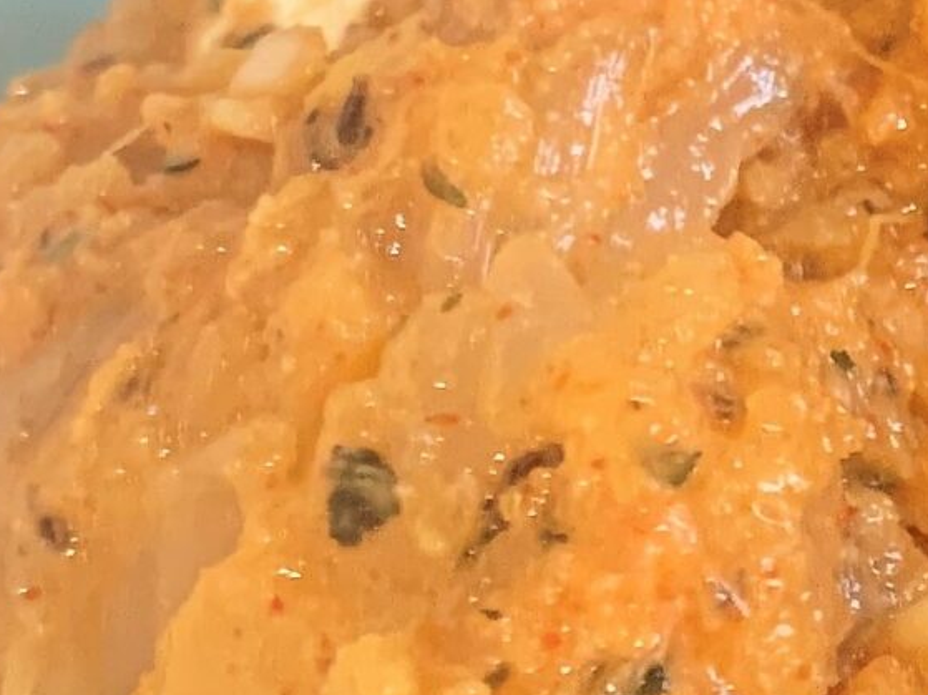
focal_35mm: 119
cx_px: 1680
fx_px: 3190
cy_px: 846
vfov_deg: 12.2
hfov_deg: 14.5
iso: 160
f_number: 1.8
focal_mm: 4.25
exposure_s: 1/50
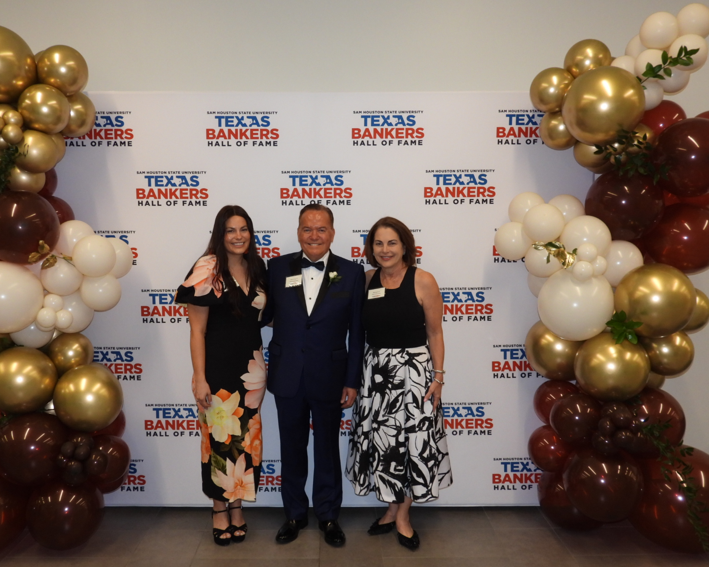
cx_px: 330
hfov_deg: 54.2
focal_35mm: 33
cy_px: 291
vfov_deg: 44.5
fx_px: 692
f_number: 3.2
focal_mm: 5.4
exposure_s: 1/30
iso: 200
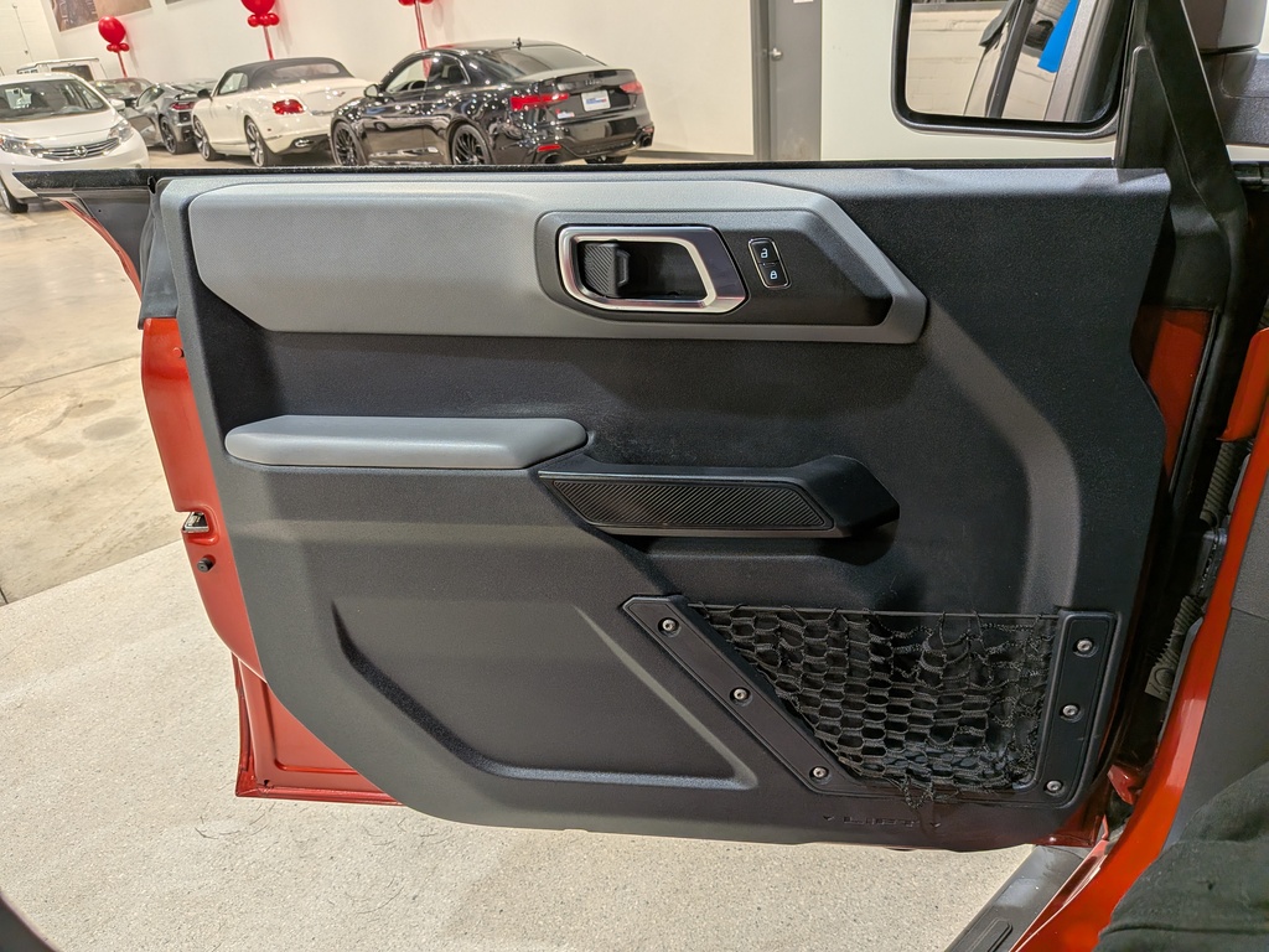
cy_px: 476
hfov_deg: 71.6
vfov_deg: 56.8
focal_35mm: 24
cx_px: 634
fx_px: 880
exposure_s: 1/196
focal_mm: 4.53
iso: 28
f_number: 1.7
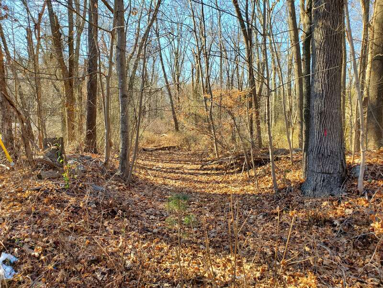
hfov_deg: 67.3
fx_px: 288
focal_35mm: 26
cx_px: 192
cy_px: 144
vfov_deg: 53.1
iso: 50
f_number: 2.4
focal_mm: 4.3
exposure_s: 1/252
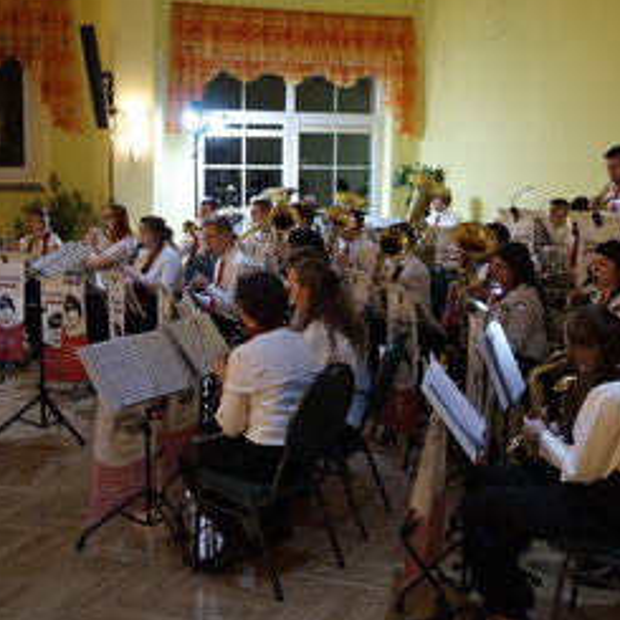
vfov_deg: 34.0
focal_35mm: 50
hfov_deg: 34.0
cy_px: 296
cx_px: 324
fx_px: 1013
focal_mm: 24
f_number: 4.5
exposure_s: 1/100
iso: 3200
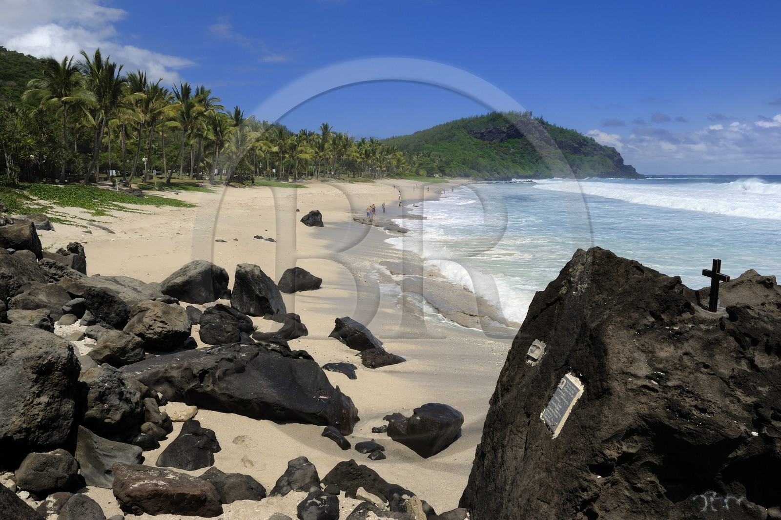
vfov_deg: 53.1
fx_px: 520
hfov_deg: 73.8
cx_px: 390
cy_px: 260
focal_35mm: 24
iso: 200
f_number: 11
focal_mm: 24
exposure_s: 1/400
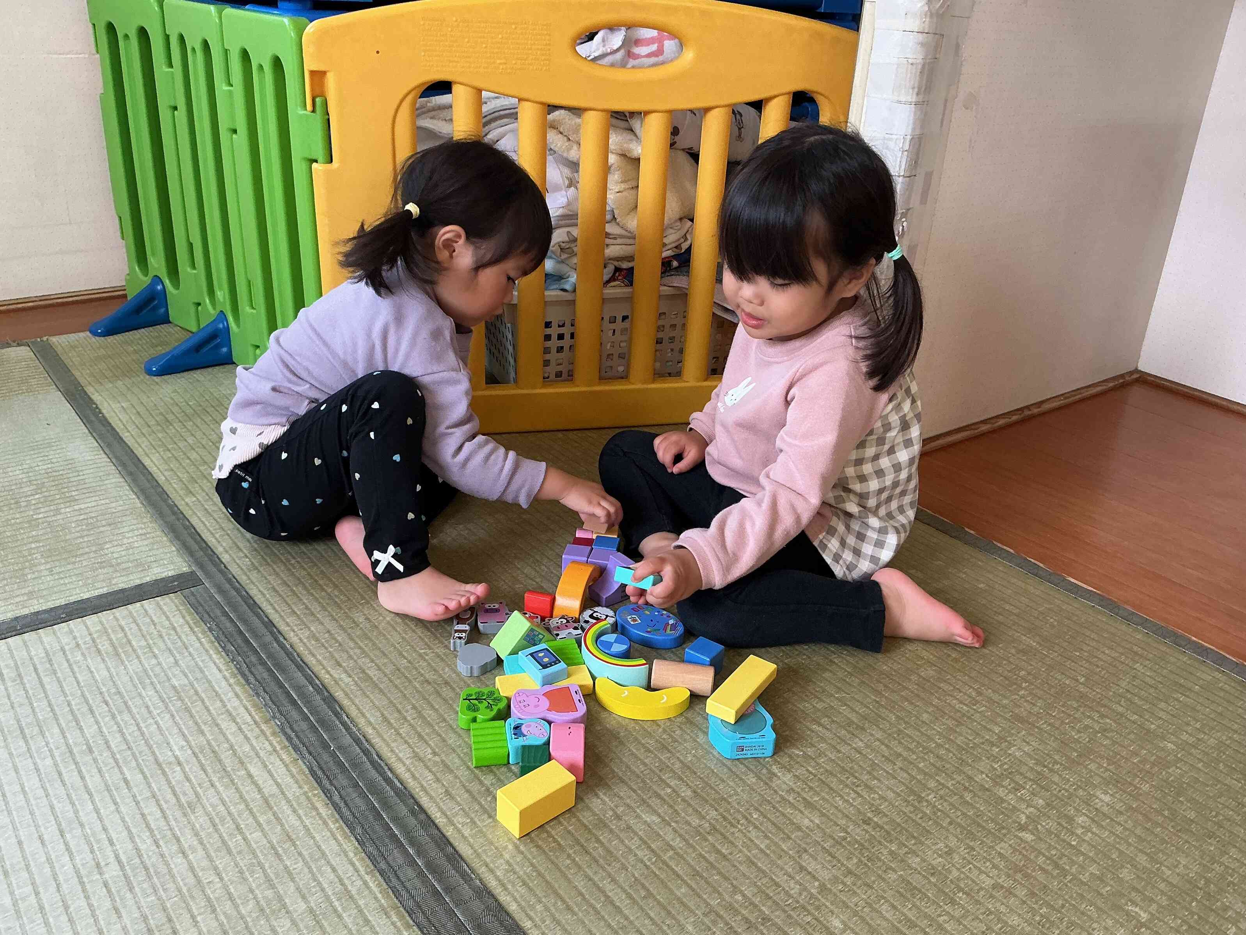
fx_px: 1044
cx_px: 623
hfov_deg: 61.7
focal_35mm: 29
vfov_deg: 48.2
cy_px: 468
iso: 80
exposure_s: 1/60
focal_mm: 3
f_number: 1.8
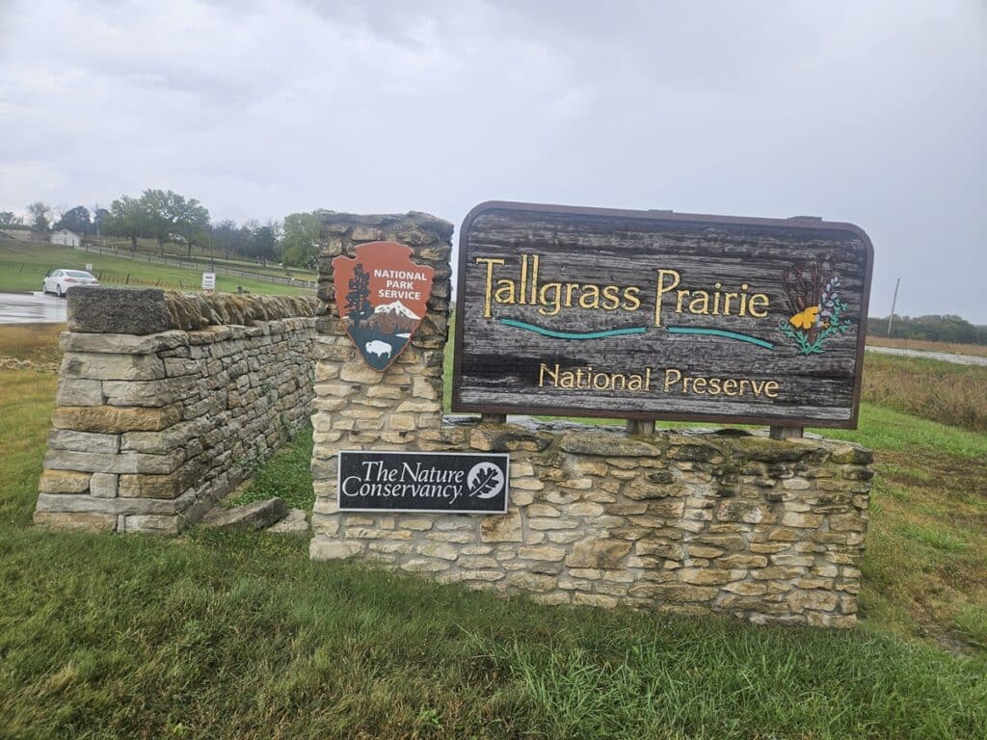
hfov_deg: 73.9
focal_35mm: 23
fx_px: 656
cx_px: 494
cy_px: 370
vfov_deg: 58.9
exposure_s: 1/273
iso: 25
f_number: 1.8
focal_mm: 5.4
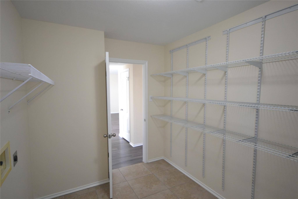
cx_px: 149
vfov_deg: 63.2
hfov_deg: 85.4
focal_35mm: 20
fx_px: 161
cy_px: 100
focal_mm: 13
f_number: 4.5
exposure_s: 1/60
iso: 1400
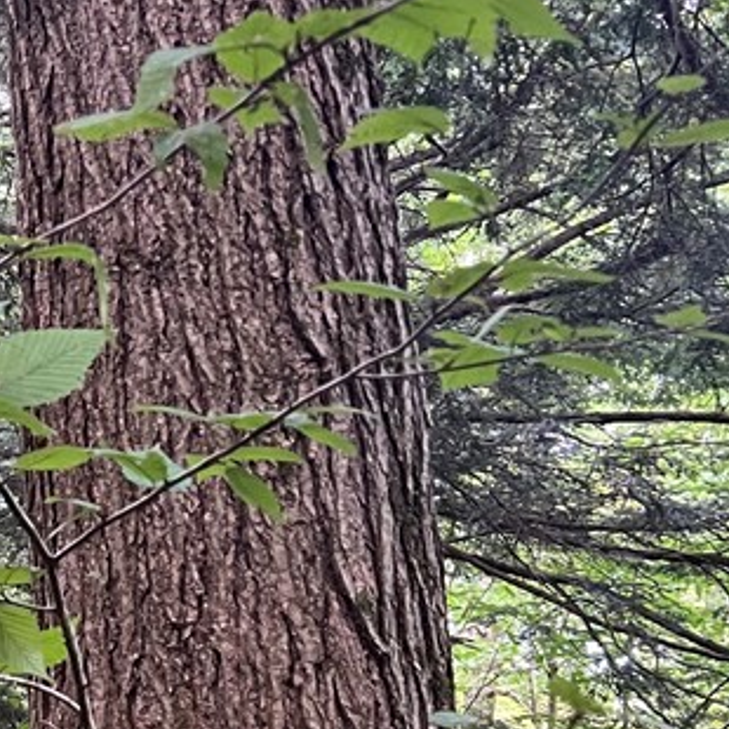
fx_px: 1811
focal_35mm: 76
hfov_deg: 19.3
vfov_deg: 22.2
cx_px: -423
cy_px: 654
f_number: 1.5
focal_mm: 5.7
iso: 320
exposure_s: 1/60
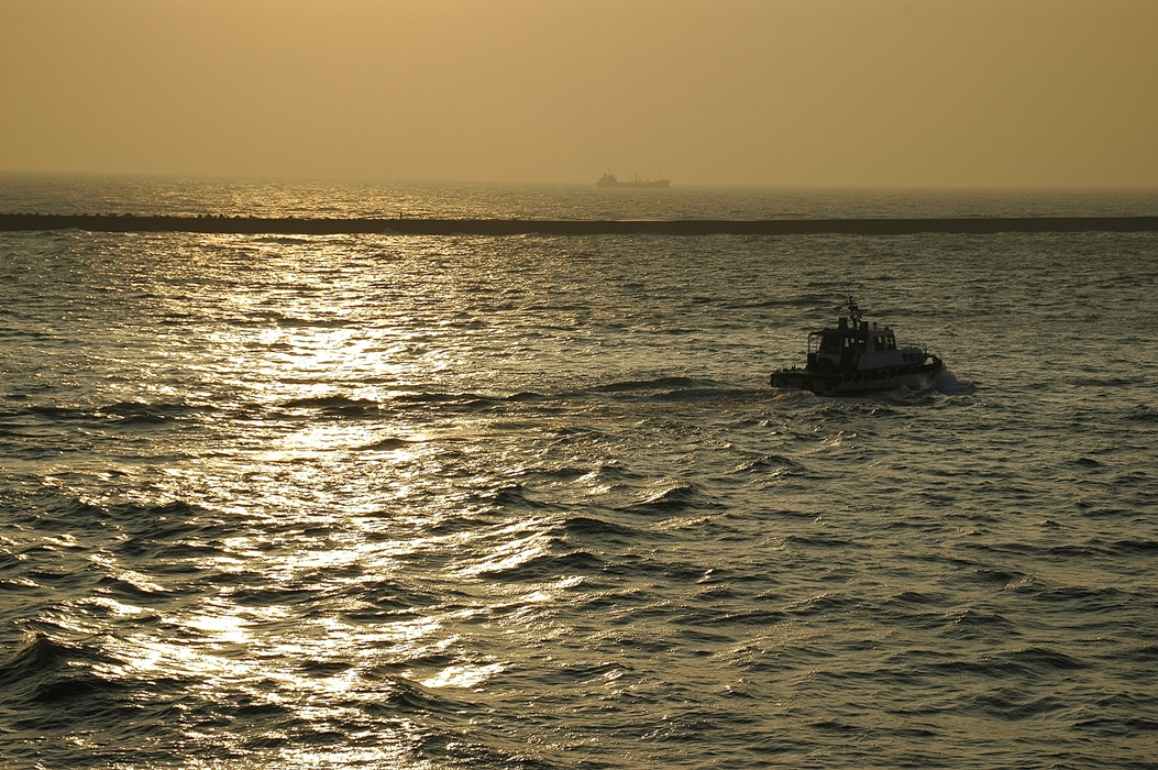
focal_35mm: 98
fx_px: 3133
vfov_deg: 14.0
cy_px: 385
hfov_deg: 20.9
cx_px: 579
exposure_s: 1/1000
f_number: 10
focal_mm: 65
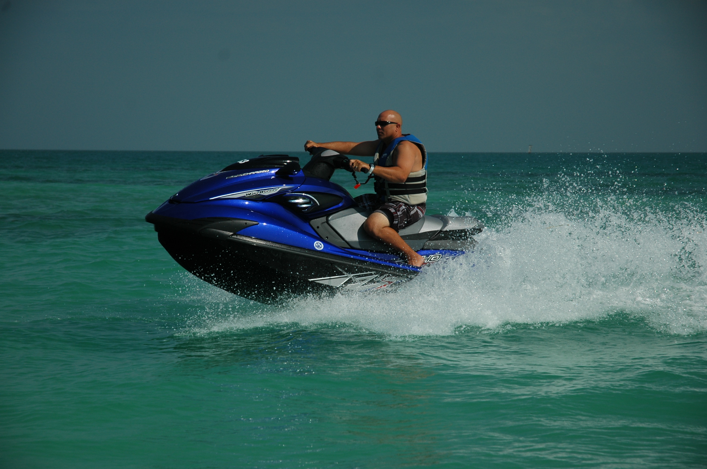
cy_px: 234
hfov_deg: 19.5
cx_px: 354
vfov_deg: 13.0
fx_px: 2060
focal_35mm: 105
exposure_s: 1/1250
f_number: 4.5
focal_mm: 70
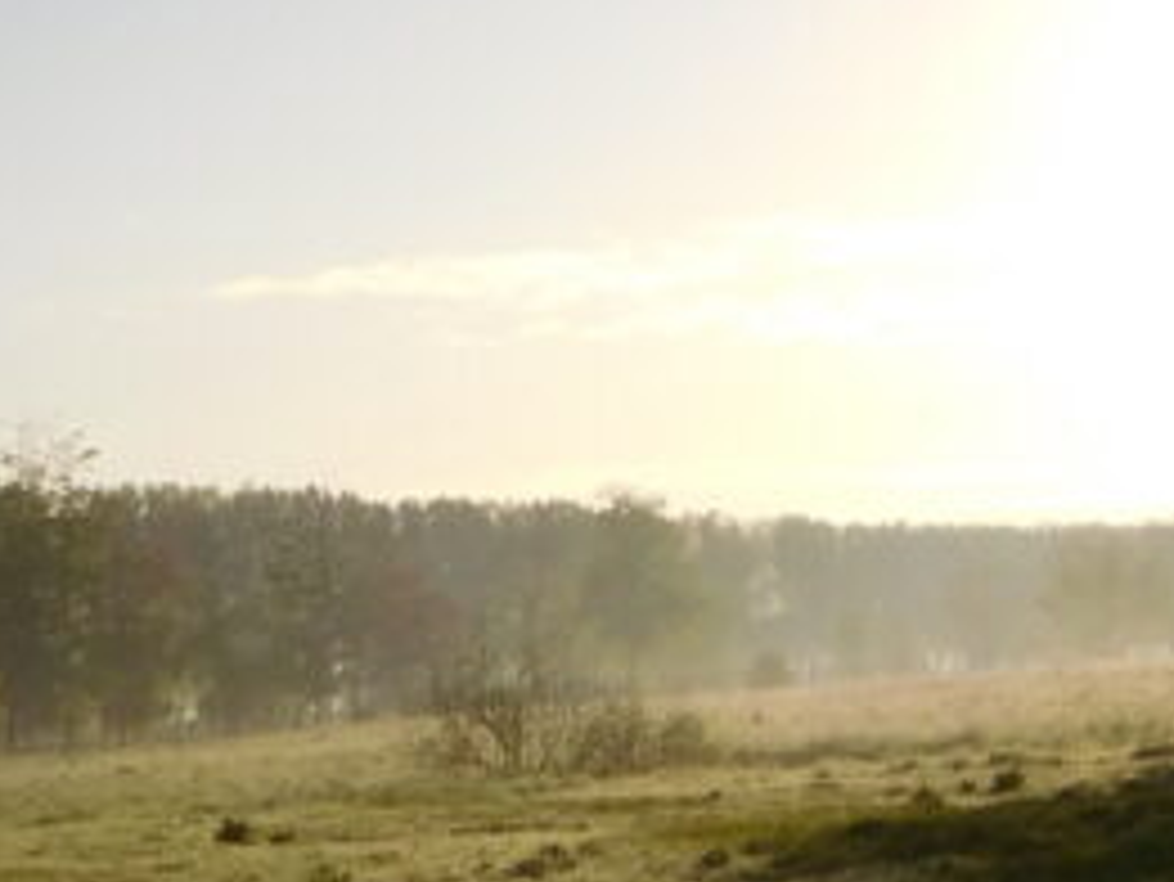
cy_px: -734
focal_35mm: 98
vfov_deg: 13.5
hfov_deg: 18.5
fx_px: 3325
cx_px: 1565
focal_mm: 4.5
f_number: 6.8
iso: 125
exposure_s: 1/640
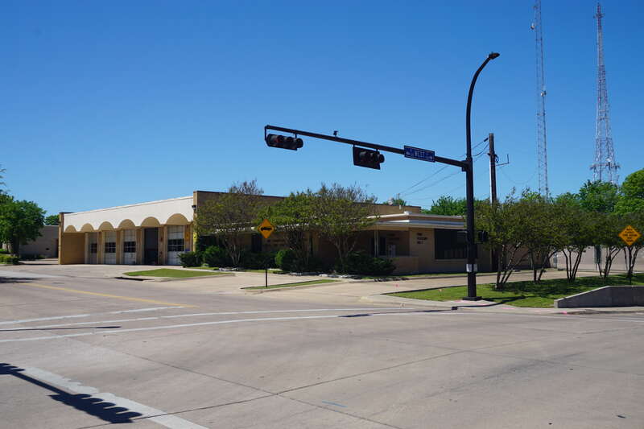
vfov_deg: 36.9
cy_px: 214
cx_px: 322
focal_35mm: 36
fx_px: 644
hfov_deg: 53.1
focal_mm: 24
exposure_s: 1/160
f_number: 11
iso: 100
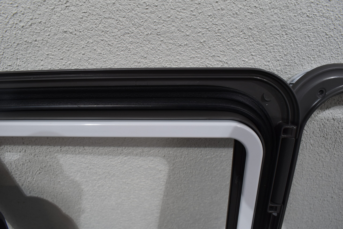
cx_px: 172
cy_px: 114
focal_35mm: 27
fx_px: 257
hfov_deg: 67.4
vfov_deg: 47.9
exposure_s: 1/60
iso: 360
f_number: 8
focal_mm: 18
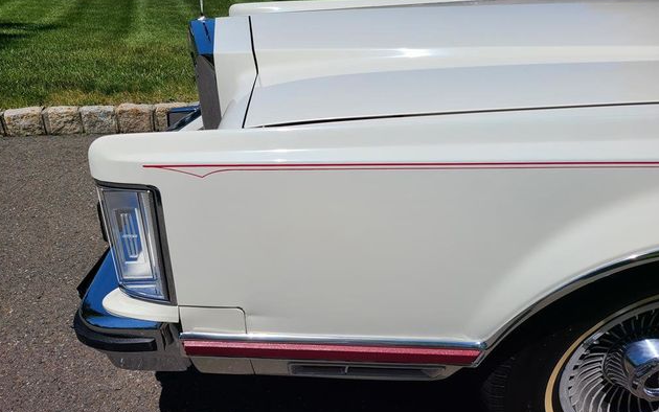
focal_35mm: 28
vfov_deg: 44.4
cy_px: 242
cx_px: 328
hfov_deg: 66.5
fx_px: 503
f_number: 1.8
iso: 40
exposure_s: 1/6458
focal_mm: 5.4
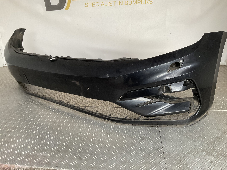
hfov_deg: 61.7
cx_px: 114
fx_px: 190
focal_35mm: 29
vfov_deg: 48.2
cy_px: 85
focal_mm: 3
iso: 64
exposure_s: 1/50
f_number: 1.8
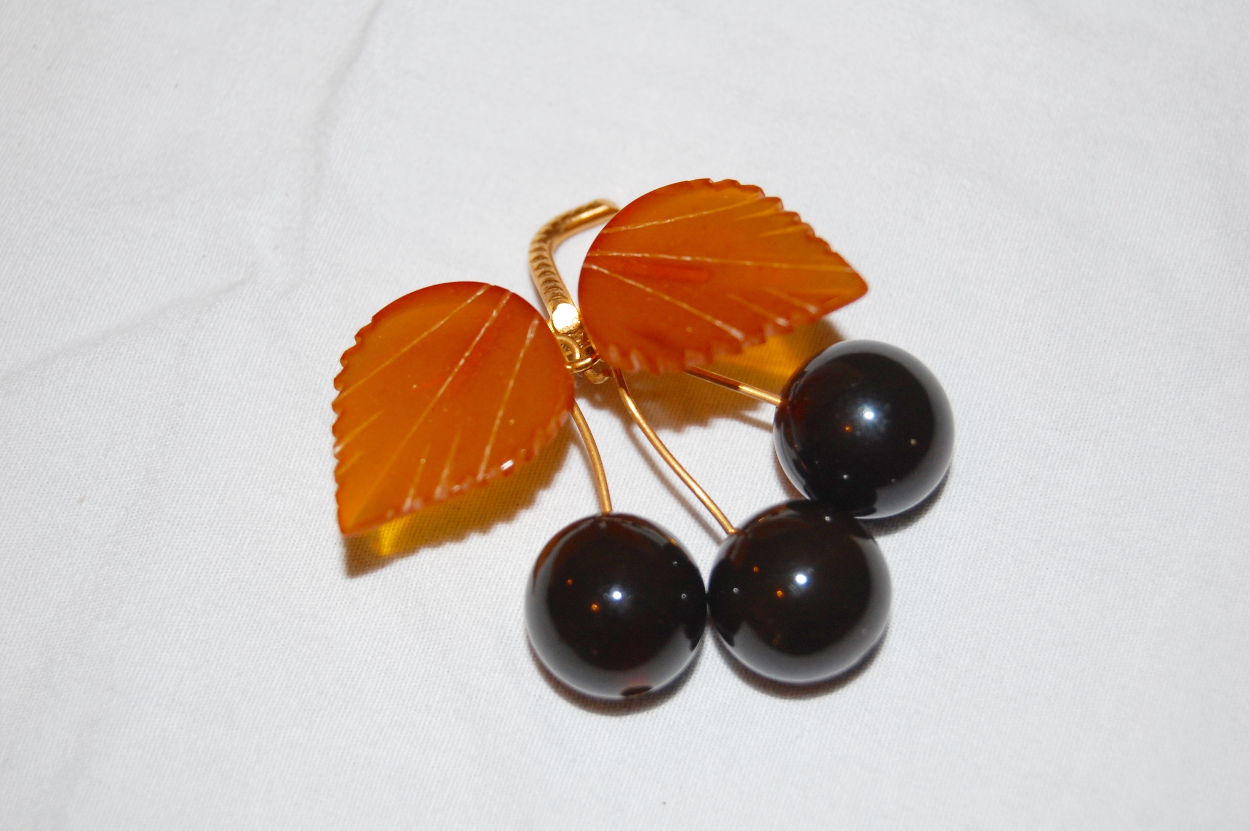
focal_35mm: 82
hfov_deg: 24.6
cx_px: 625
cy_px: 416
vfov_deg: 16.5
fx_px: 2862
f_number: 5.6
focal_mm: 55
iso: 400
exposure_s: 1/60
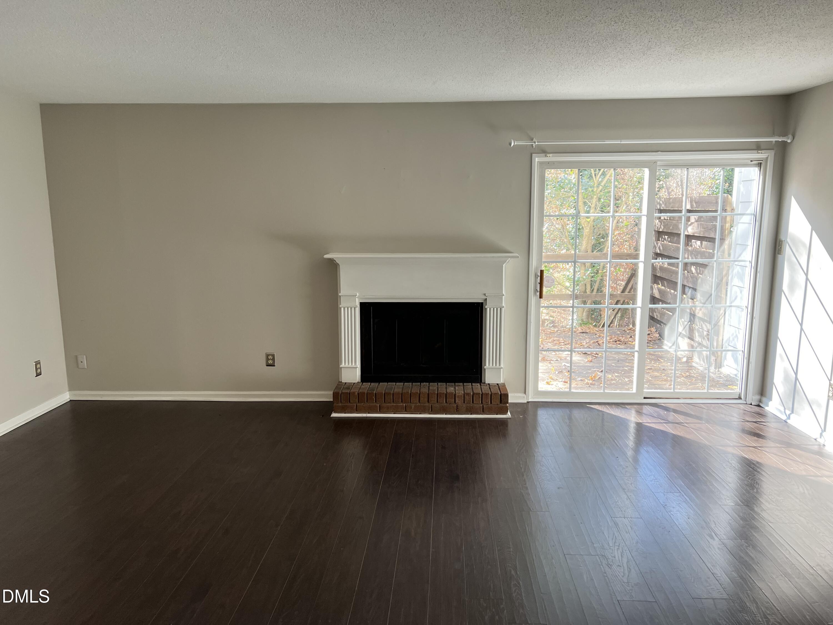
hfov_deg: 67.3
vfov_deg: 53.1
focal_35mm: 26
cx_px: 416
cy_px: 312
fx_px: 626
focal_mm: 5.7
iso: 100
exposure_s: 1/120
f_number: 1.5
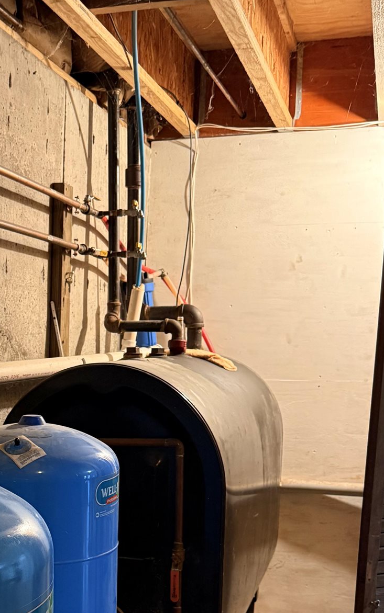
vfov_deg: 38.9
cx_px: 80
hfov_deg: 25.4
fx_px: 837
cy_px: 484
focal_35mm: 50
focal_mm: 6.76
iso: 640
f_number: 1.78
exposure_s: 1/60
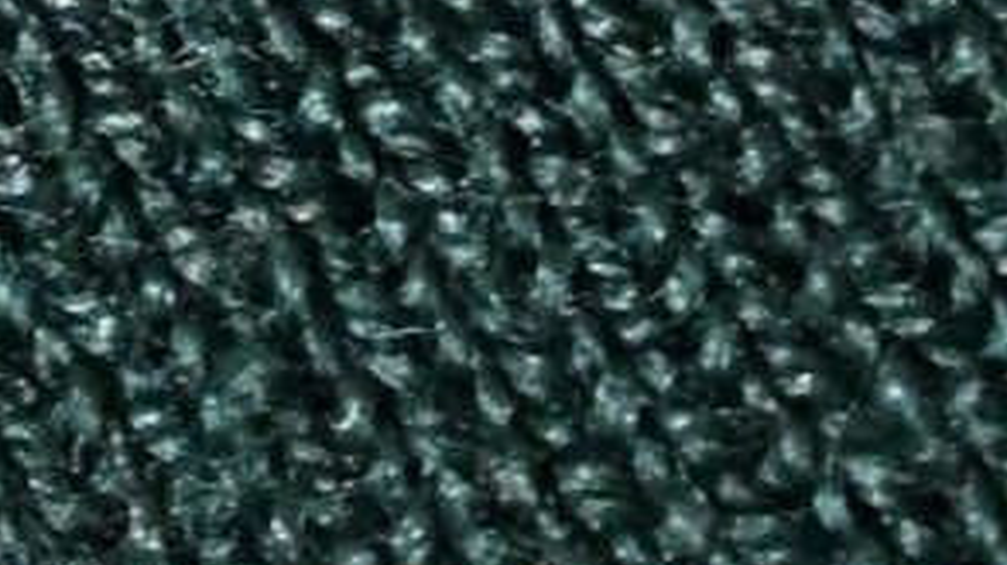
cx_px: -111
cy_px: -217
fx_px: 9129
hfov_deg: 6.3
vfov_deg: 3.5
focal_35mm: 342
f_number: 4.5
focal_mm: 27.5
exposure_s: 1/40
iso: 1600
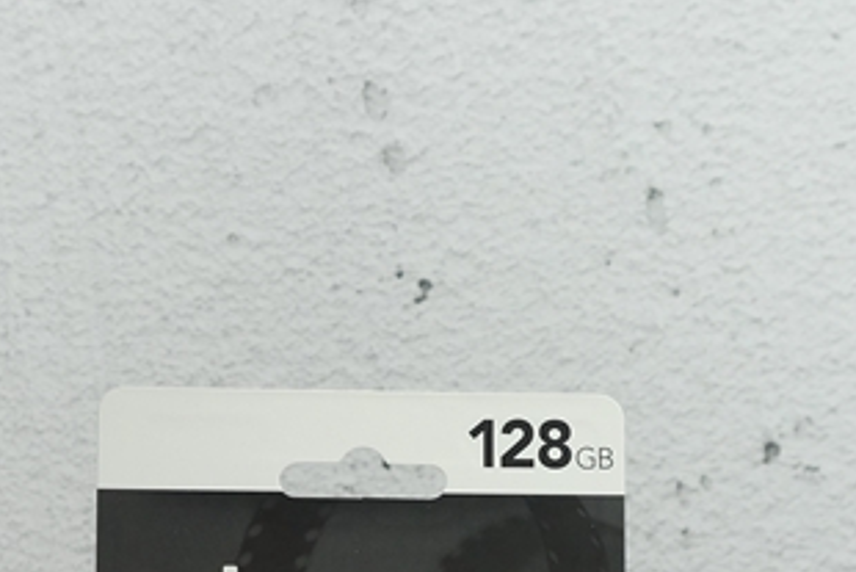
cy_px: 568
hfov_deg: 17.1
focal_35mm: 119
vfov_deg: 11.4
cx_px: 193
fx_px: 2831
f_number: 5.6
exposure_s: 1/80
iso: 640
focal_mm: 24.3
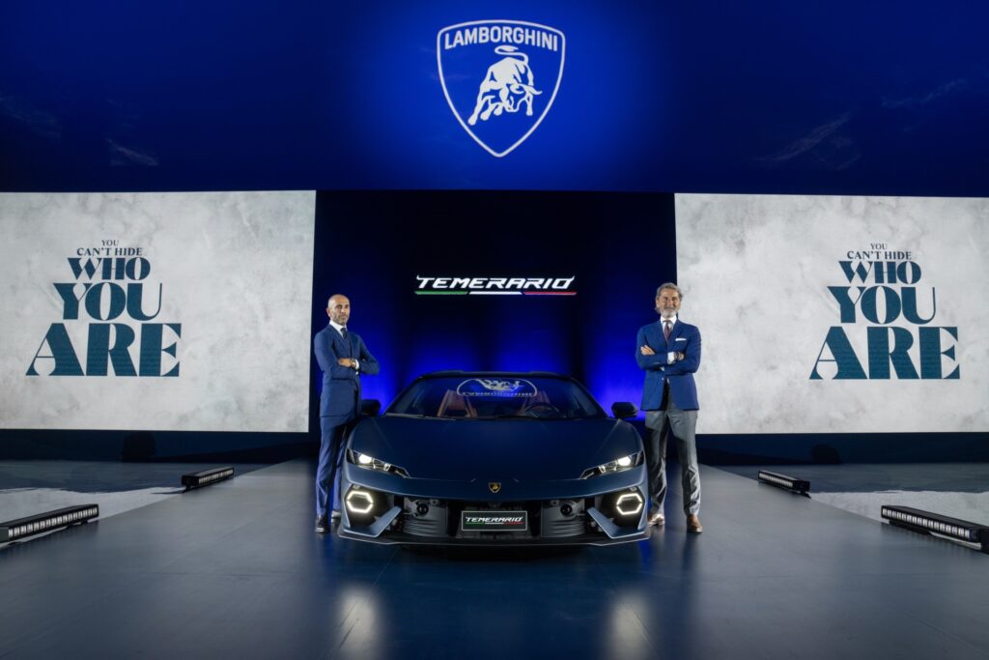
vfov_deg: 51.3
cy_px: 330
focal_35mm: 25
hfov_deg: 71.5
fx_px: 687
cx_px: 494
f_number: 7.1
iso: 1000
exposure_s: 1/125
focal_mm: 25
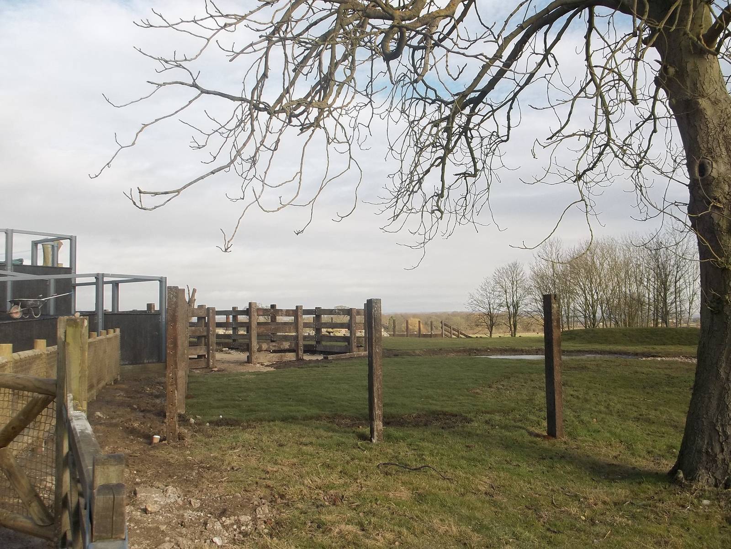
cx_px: 366
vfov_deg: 42.9
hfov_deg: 55.4
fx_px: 697
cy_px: 274
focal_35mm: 33
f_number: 8
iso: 80
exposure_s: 1/125
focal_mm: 5.9
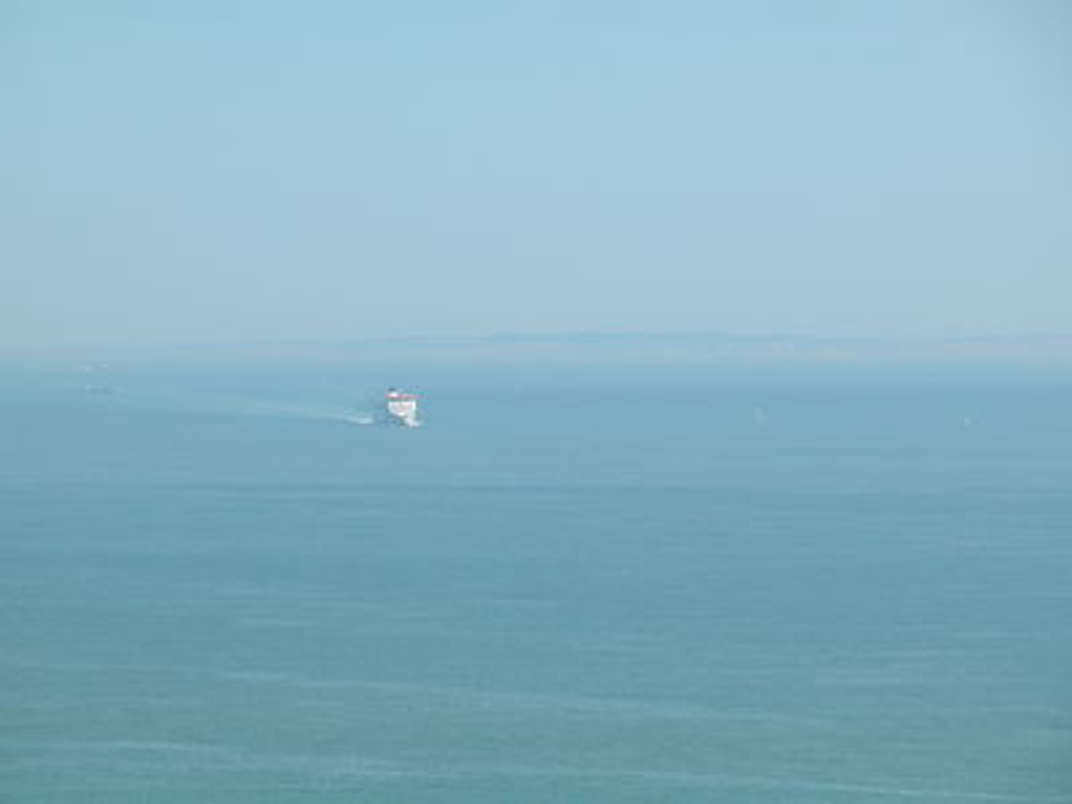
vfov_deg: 6.7
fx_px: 6906
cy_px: 402
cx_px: 536
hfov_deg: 8.9
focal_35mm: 223
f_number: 6.5
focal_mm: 56.7
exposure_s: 1/397
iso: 100
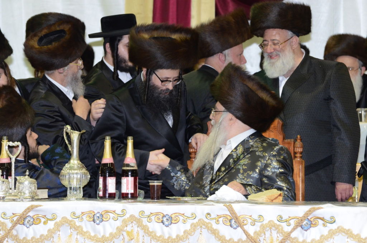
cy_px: 122
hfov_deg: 9.5
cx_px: 184
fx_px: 2212
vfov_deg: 6.3
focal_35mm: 218
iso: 1600
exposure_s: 1/80
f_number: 5.6
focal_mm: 145
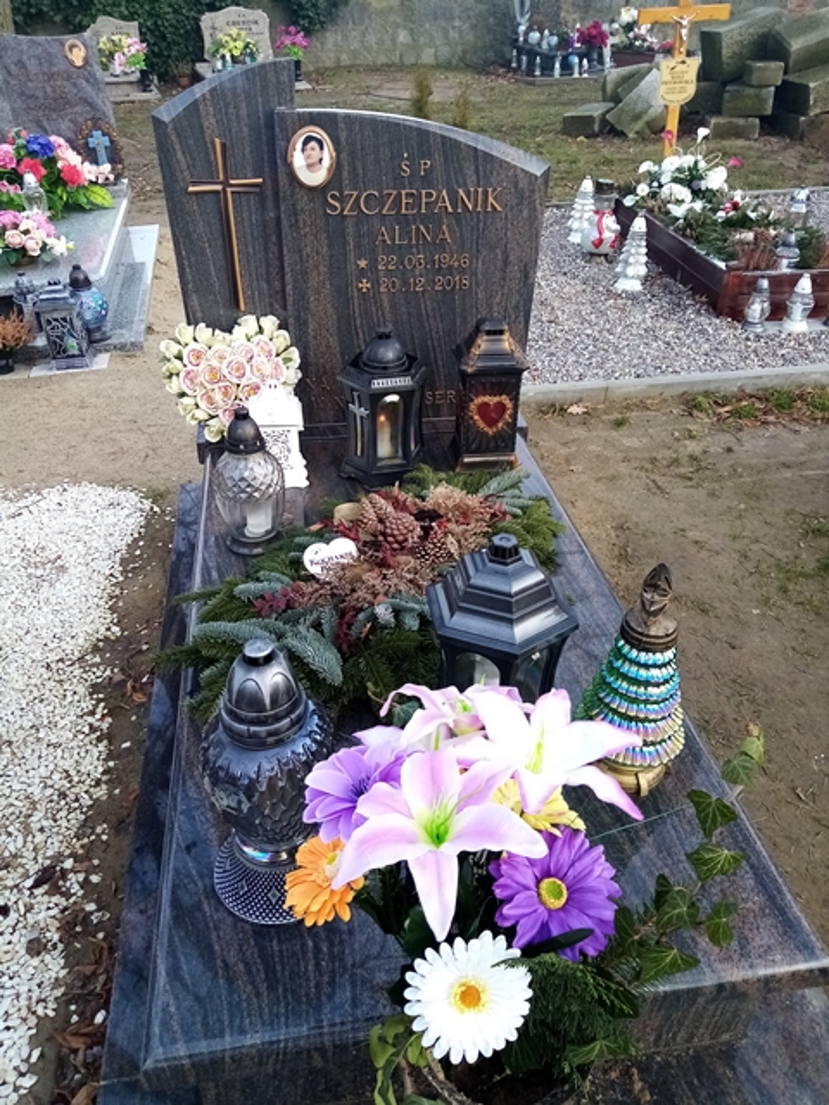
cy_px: 552
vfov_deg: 67.3
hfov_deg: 53.1
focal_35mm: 26
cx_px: 414
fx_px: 830
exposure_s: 1/128
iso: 104
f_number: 1.8
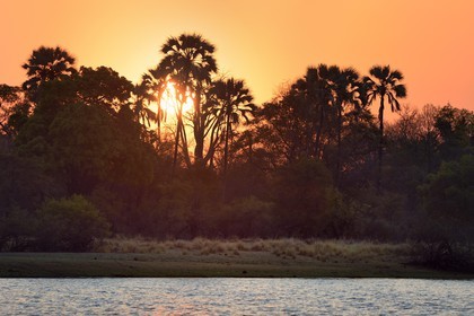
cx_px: 237
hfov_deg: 7.6
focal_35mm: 270
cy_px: 158
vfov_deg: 5.1
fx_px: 3555
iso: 250
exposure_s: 1/500
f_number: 5.6
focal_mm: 270
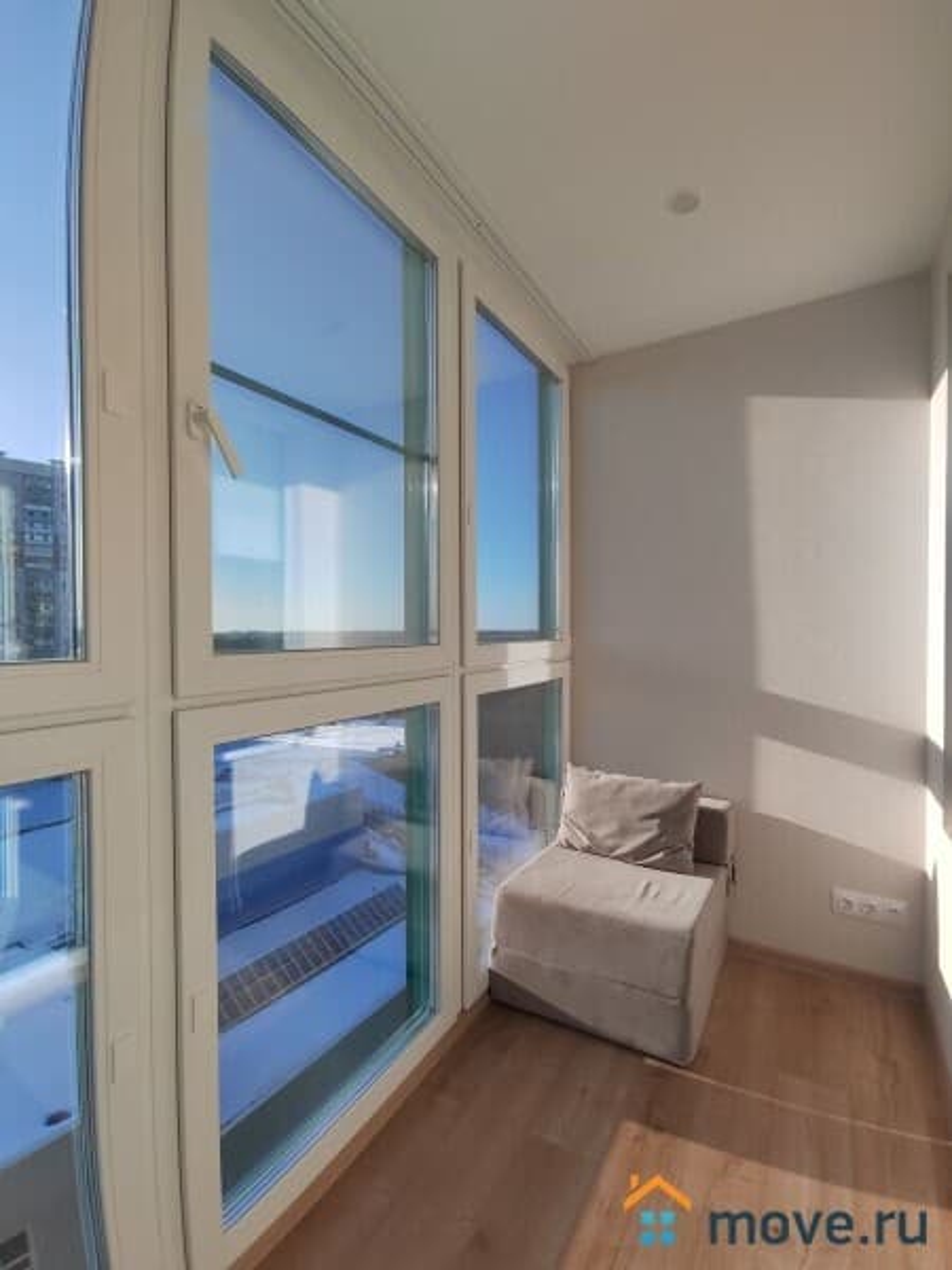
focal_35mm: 16
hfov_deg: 78.1
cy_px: 635
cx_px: 476
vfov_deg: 94.5
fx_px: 587
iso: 100
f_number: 2.2
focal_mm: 1.68
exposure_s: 1/469
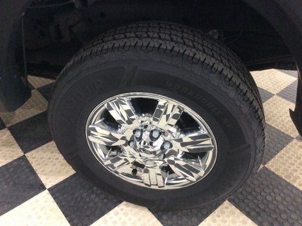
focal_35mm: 32
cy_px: 113
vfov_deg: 44.1
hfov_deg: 56.9
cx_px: 151
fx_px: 279
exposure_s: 1/24
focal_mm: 3.3
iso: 250
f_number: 2.4
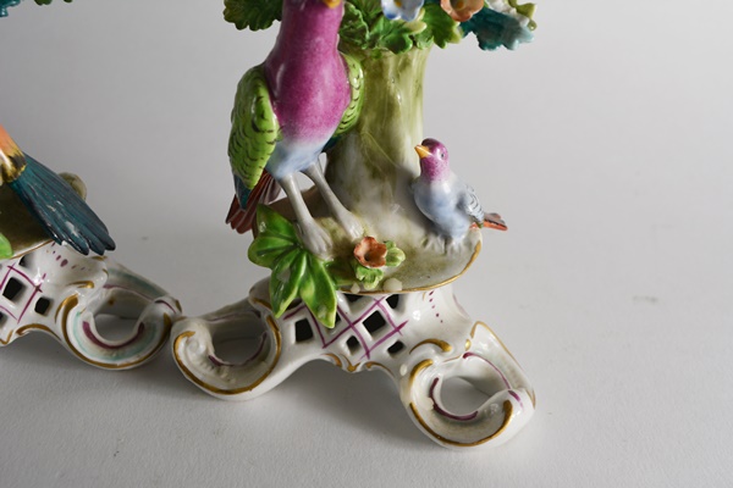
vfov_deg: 34.2
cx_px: 366
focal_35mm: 39
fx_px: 794
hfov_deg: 49.6
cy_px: 244
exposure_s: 1/160
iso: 200
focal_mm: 26
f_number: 6.3
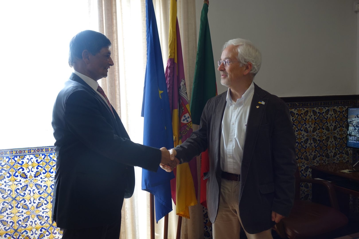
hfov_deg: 60.3
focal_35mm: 31
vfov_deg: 42.3
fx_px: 309
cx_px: 180
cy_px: 120
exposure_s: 1/40
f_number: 2.8
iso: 200
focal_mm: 11.35
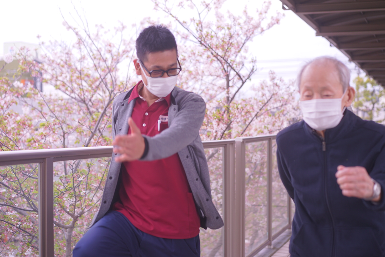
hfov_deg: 36.2
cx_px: 192
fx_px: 589
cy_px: 128
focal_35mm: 55
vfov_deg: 24.7
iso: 200
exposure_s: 1/320
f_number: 3.2
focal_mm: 55
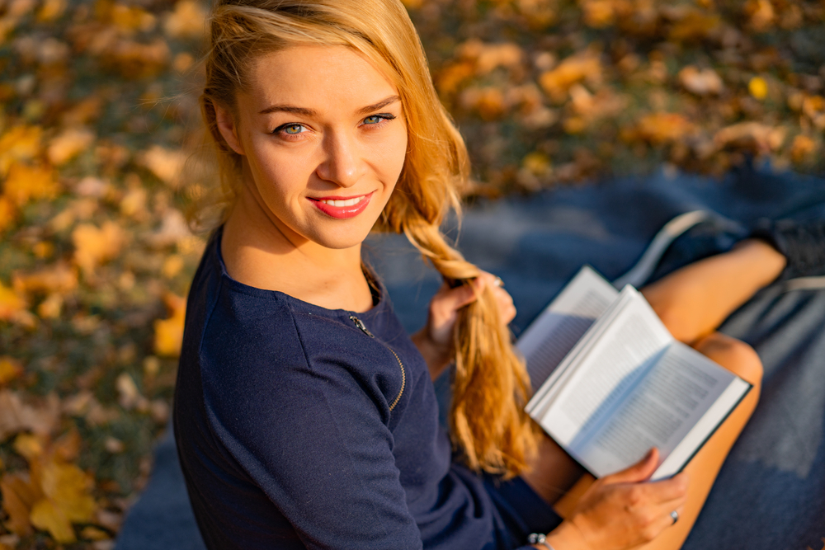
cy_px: 275
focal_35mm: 55
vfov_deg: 24.6
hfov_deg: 36.2
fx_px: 1261
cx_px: 412
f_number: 2.2
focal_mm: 55
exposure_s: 1/1600
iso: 100
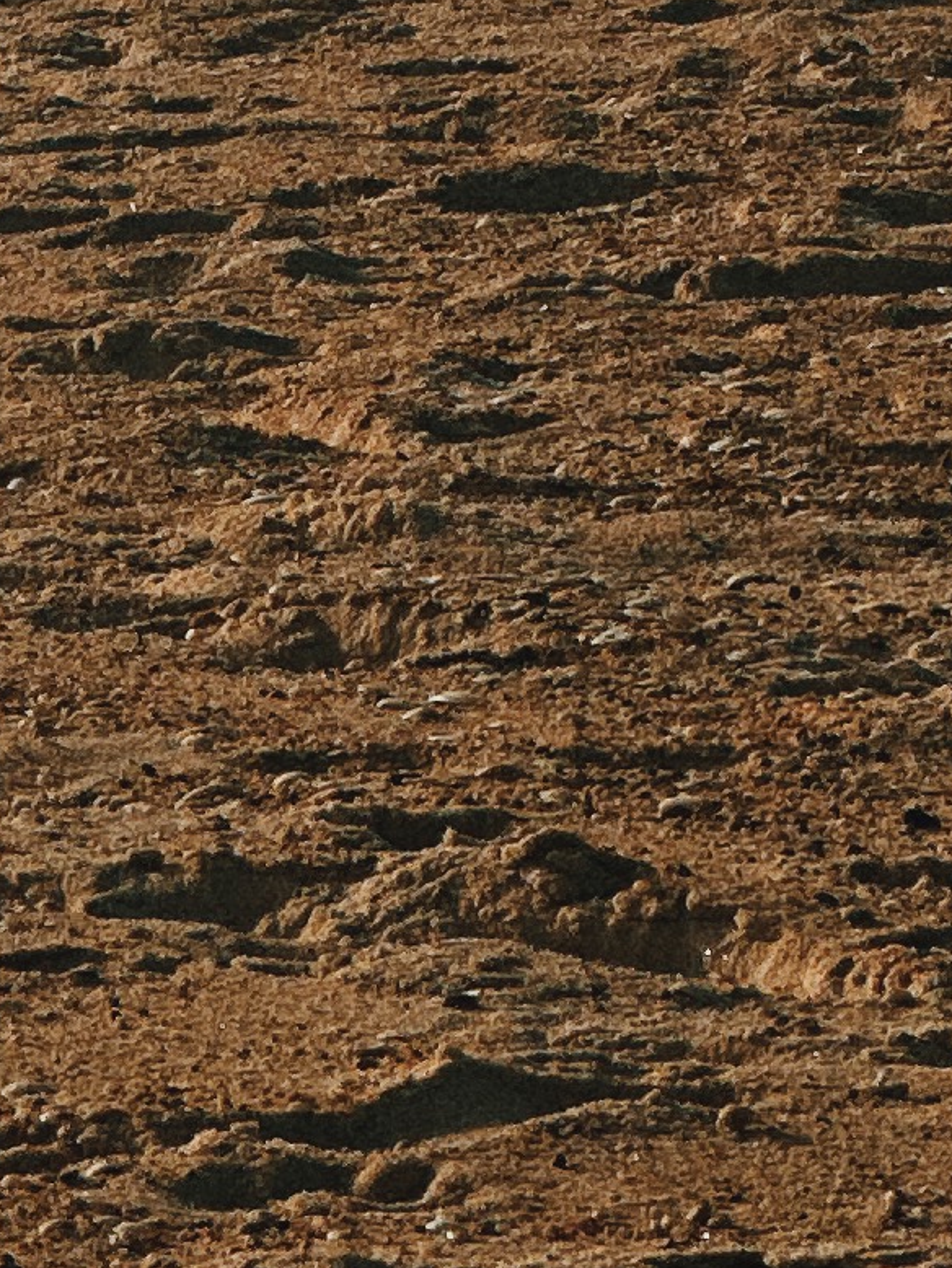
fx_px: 14623
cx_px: -791
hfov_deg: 3.7
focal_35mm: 399
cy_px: -1578
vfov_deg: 4.9
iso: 32
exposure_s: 1/2370
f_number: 2.8
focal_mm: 9
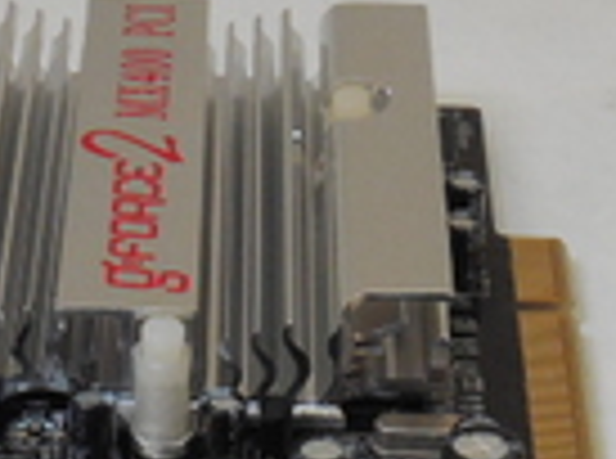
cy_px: 549
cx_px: 202
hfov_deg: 12.1
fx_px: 2911
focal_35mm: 164
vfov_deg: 8.9
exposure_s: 1/160
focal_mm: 10
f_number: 5.2
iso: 800
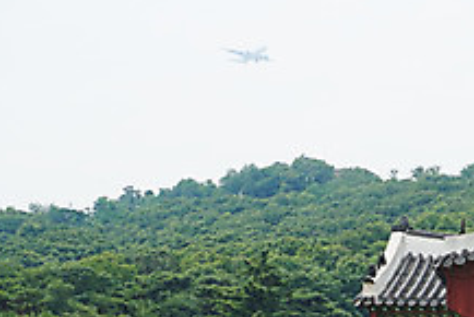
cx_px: 608
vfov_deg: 12.7
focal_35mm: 105
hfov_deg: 18.2
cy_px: 387
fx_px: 1383
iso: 640
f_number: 5.6
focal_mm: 38
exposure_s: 1/4000
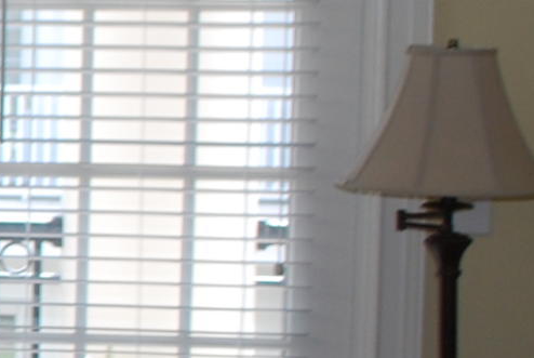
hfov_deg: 10.9
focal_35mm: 164
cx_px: -660
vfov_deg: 8.4
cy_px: 169
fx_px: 2436
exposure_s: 1/125
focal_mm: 18
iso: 180
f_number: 3.5
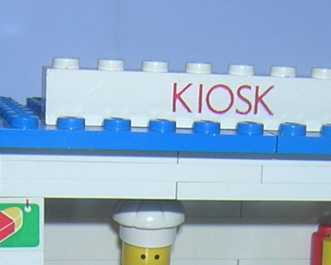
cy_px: 372
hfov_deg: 17.9
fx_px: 1048
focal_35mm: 107
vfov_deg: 13.7
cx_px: 197
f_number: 5.2
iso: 100
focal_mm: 4.7
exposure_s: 1/60.1
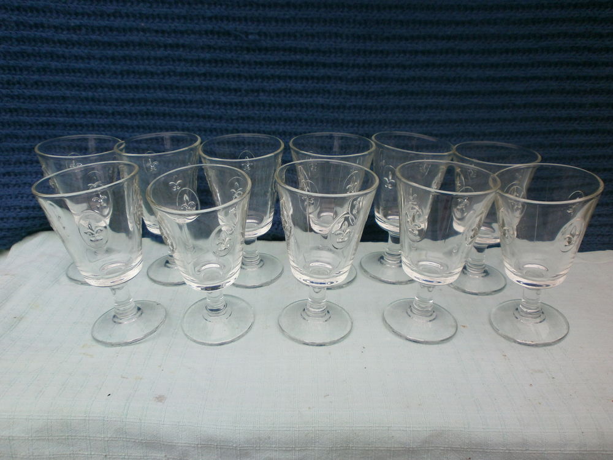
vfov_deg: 51.4
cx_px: 306
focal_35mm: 27
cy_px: 230
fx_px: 478
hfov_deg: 65.3
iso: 100
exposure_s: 1/250
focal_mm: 4.8
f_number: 2.9
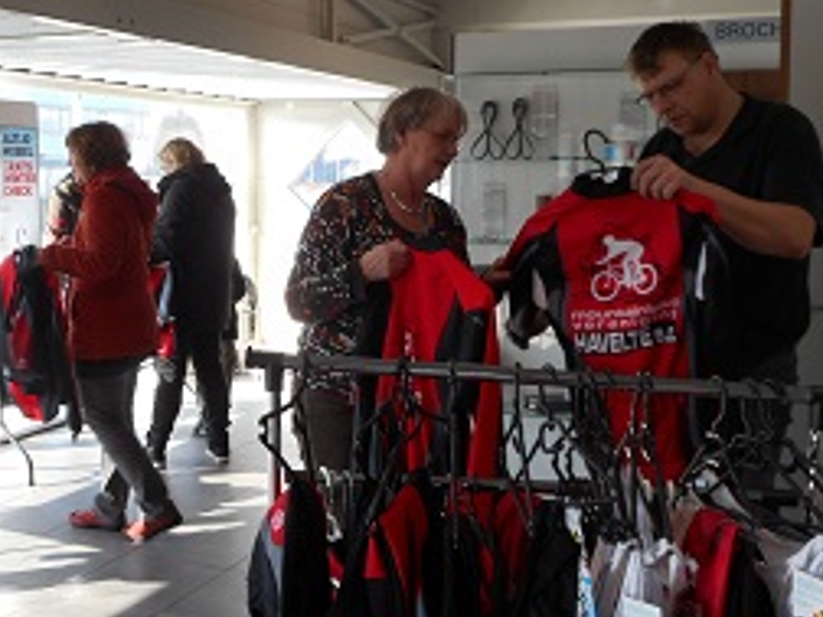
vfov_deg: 31.5
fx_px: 1094
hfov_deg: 41.1
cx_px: 330
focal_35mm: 46
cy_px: 277
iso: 80
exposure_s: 1/30
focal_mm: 5.2
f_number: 4
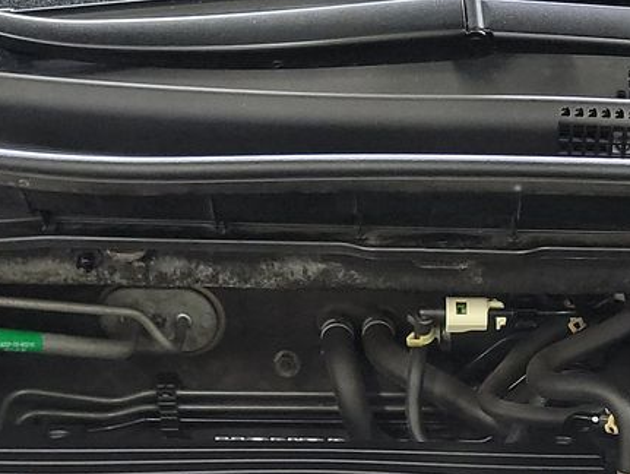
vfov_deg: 15.3
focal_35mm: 89
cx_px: 529
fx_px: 1621
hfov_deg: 21.6
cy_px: 714
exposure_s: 1/59
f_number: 1.8
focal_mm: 6.7
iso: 656
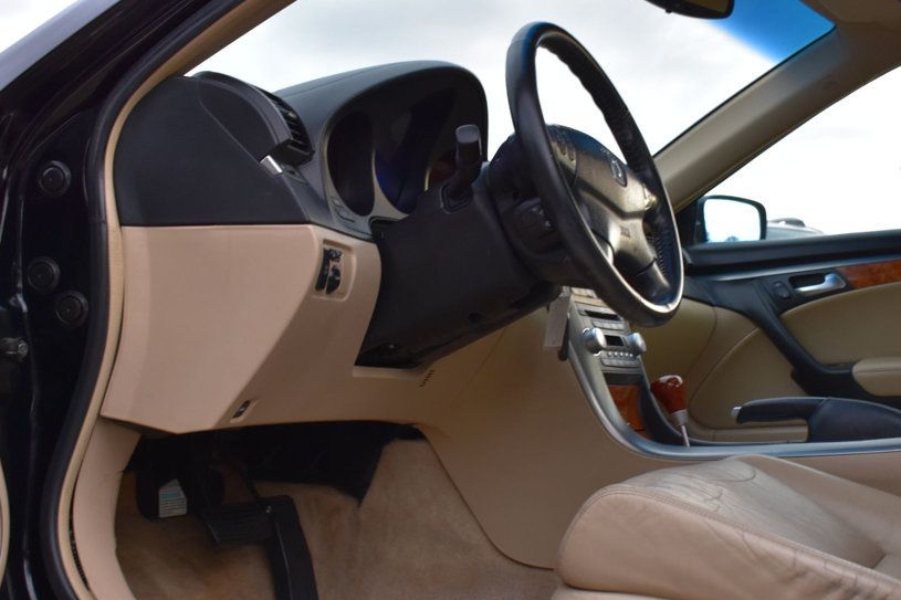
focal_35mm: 49
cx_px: 486
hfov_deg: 40.3
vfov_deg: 27.4
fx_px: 1226
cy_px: 369
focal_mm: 26
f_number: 6.3
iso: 1000
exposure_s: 1/15
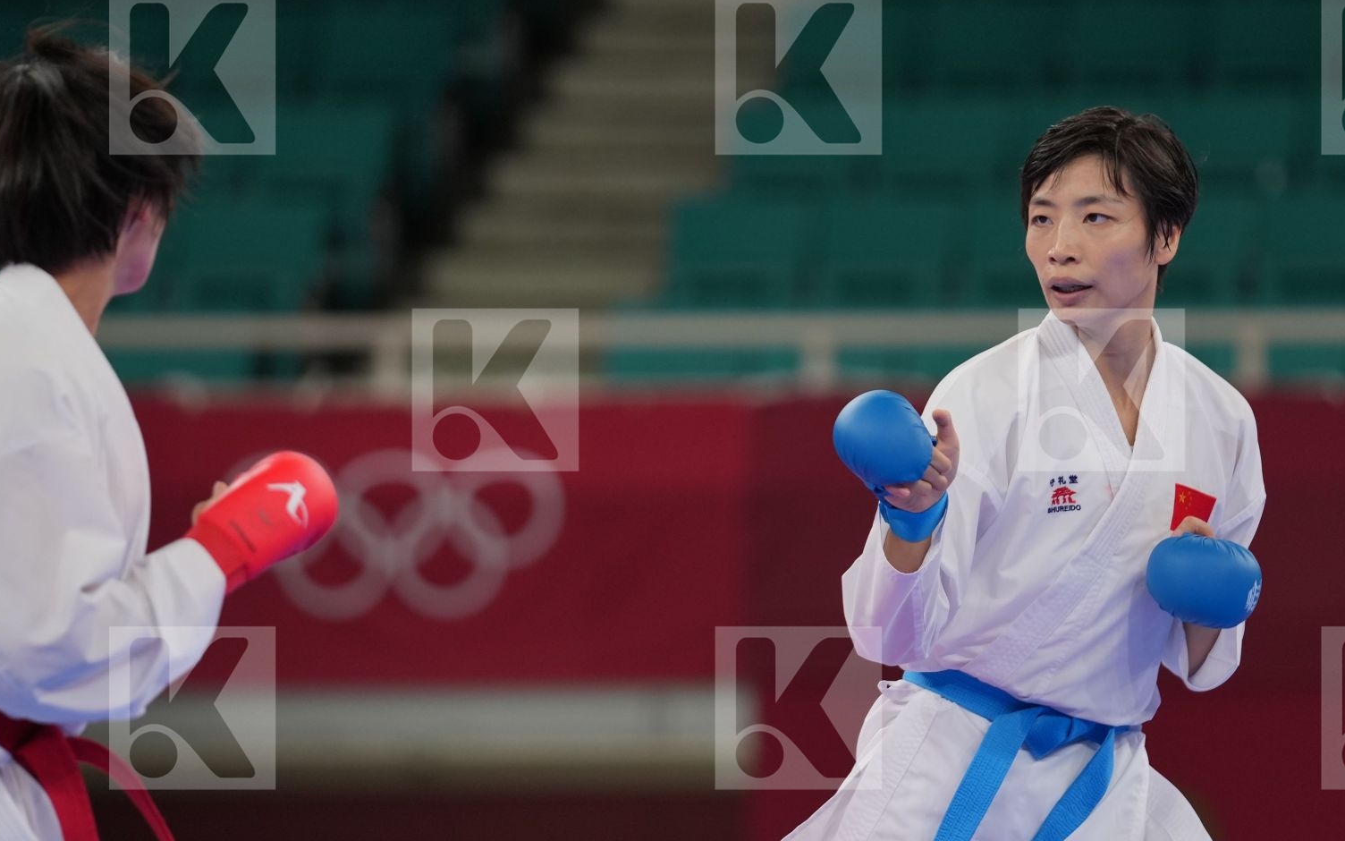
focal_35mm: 366
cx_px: 799
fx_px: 13416
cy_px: 390
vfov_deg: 3.6
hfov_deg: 5.7
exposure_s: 1/1000
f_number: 2.8
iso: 500
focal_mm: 200
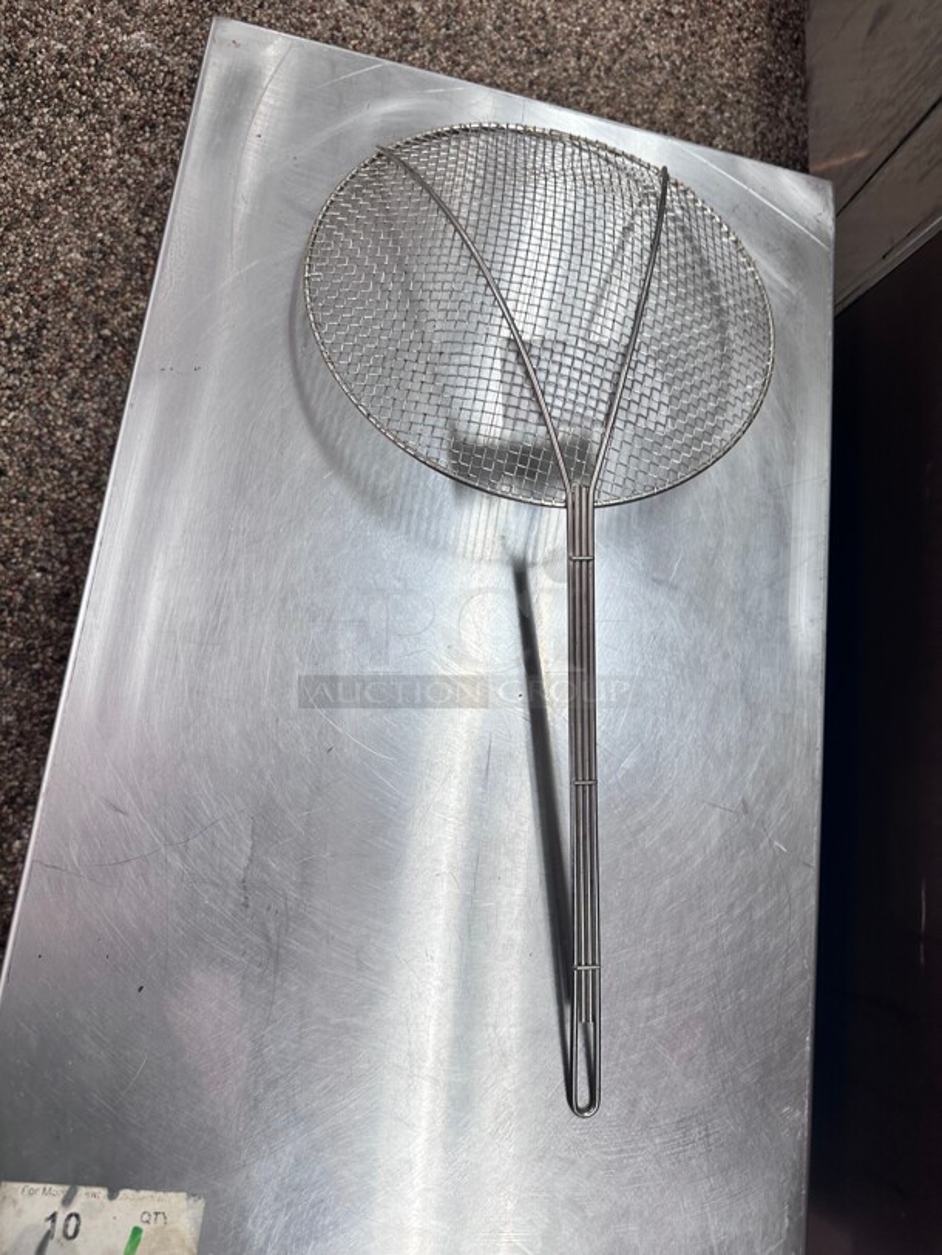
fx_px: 871
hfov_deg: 56.8
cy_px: 628
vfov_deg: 71.6
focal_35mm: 24
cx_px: 471
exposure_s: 1/120
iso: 80
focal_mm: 6.86
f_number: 1.78
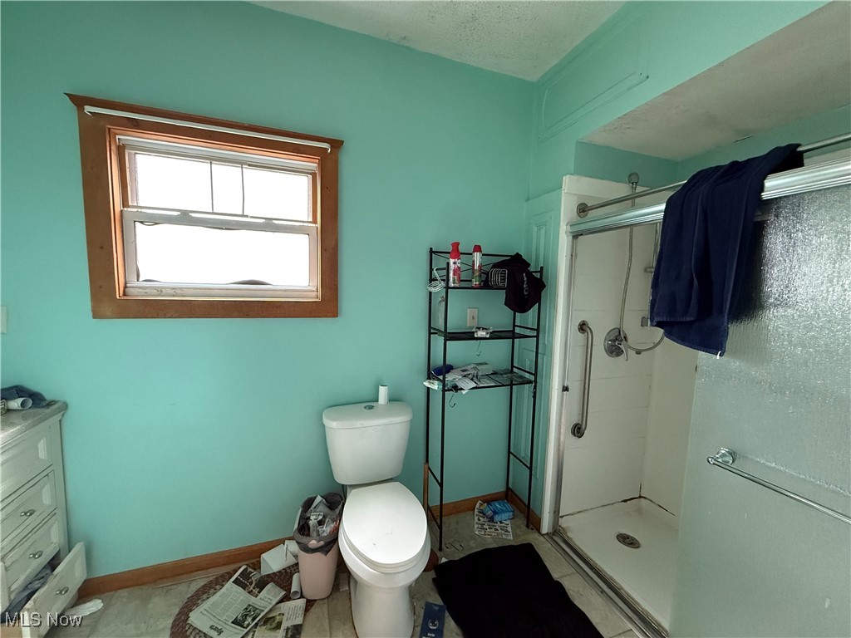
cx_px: 426
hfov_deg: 102.1
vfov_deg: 85.7
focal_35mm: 14
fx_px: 344
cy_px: 319
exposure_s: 1/60
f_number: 2.2
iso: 800
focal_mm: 2.22
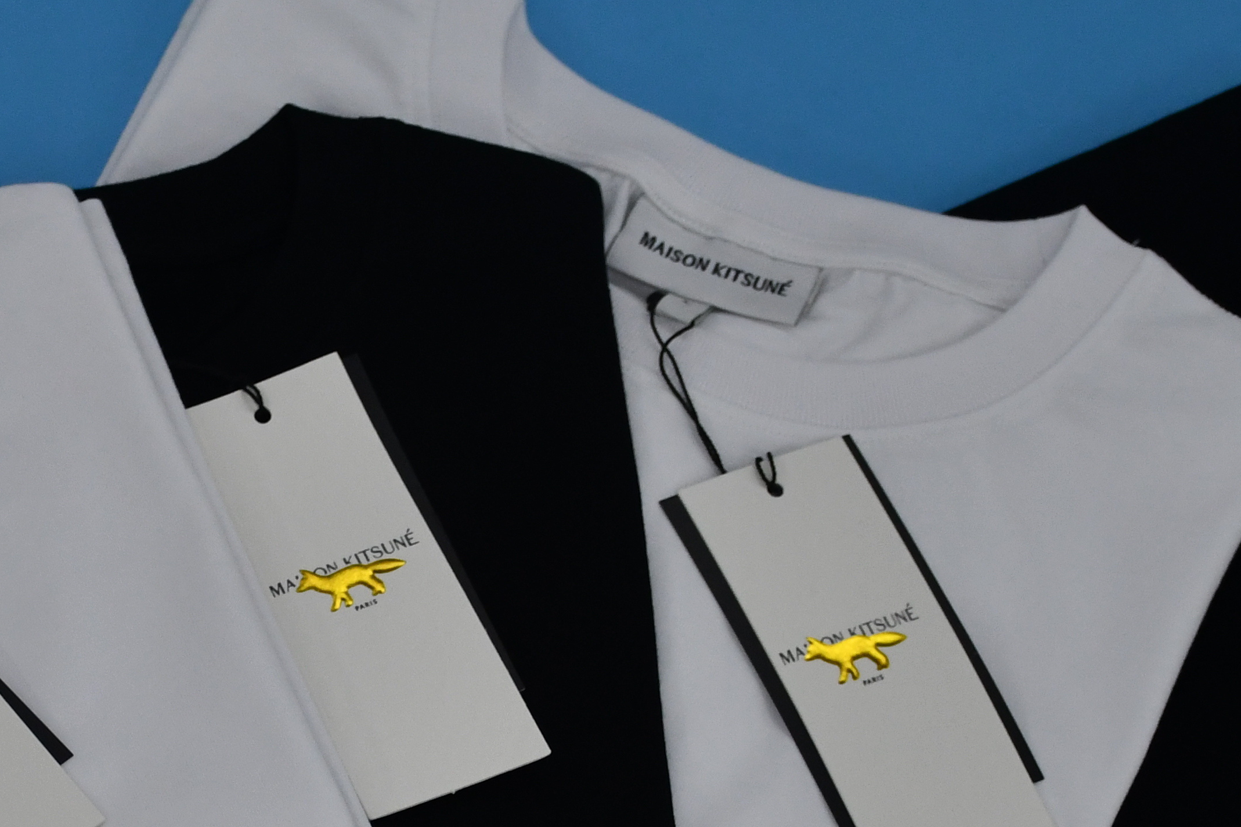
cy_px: 916
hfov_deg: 16.4
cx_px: 402
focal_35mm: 125
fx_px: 4308
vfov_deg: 10.8
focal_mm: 32
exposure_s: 1/250
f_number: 4
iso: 800
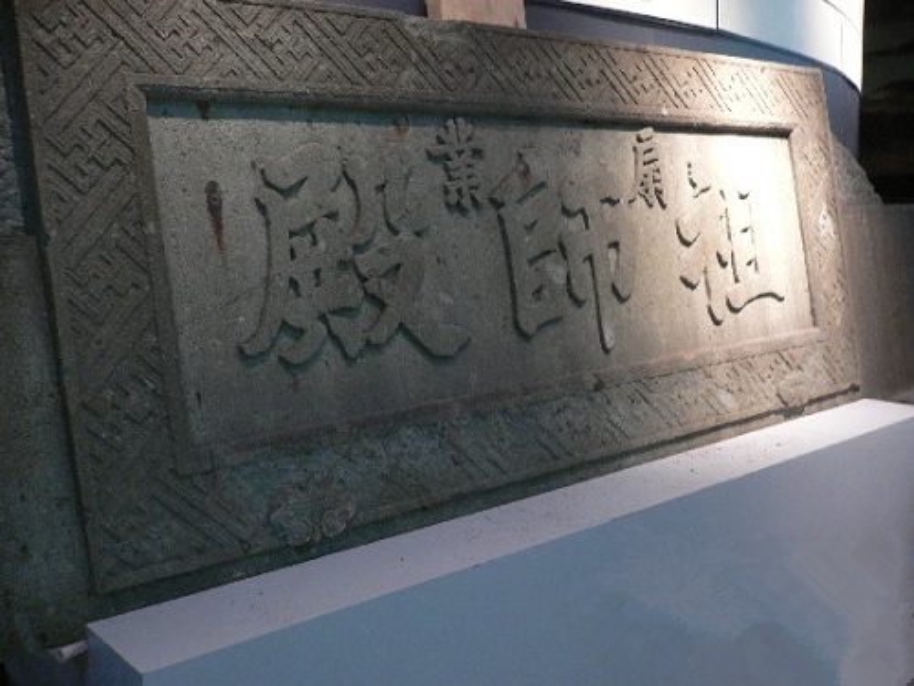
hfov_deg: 52.6
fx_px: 924
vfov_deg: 40.7
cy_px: 343
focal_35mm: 35
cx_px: 457
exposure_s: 1/8
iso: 200
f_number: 2.8
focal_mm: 5.8
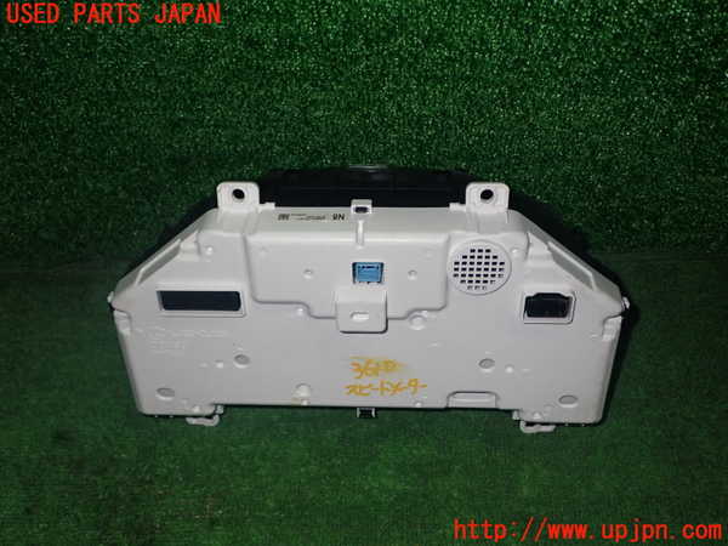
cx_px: 364
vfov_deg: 39.7
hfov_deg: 51.4
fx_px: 757
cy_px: 273
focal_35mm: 36
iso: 320
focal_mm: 6.37
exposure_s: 1/40
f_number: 7.1
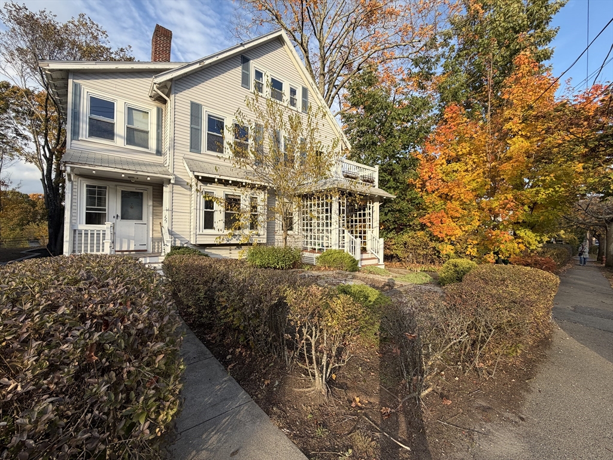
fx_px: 248
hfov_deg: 102.1
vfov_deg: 85.7
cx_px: 306
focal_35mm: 14
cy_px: 230
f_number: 2.2
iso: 50
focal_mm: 2.22
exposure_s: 1/502
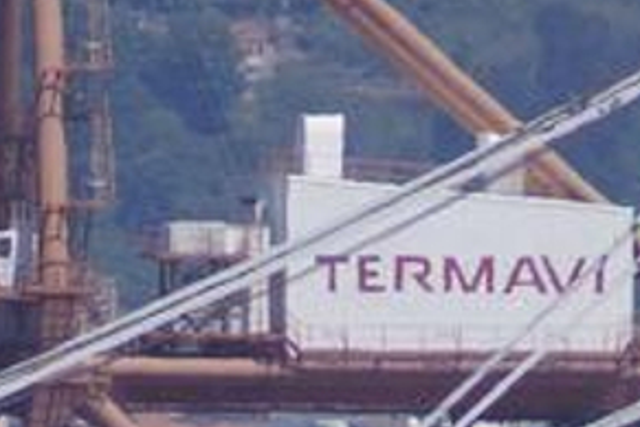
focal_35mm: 2477
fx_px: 44032
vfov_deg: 0.6
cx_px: 88
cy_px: 1098
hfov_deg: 0.8
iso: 100
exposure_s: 1/500
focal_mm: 300
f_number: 5.6
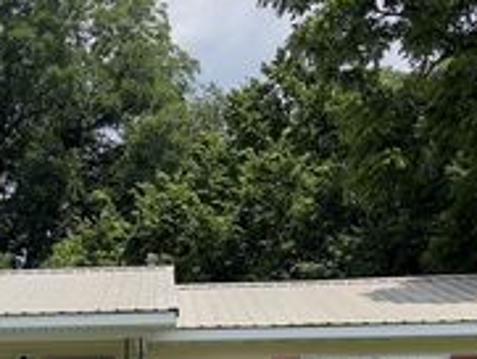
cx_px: -5
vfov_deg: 20.1
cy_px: 426
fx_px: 951
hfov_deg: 26.6
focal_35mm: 69
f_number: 1.6
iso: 32
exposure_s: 1/2488
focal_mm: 5.1
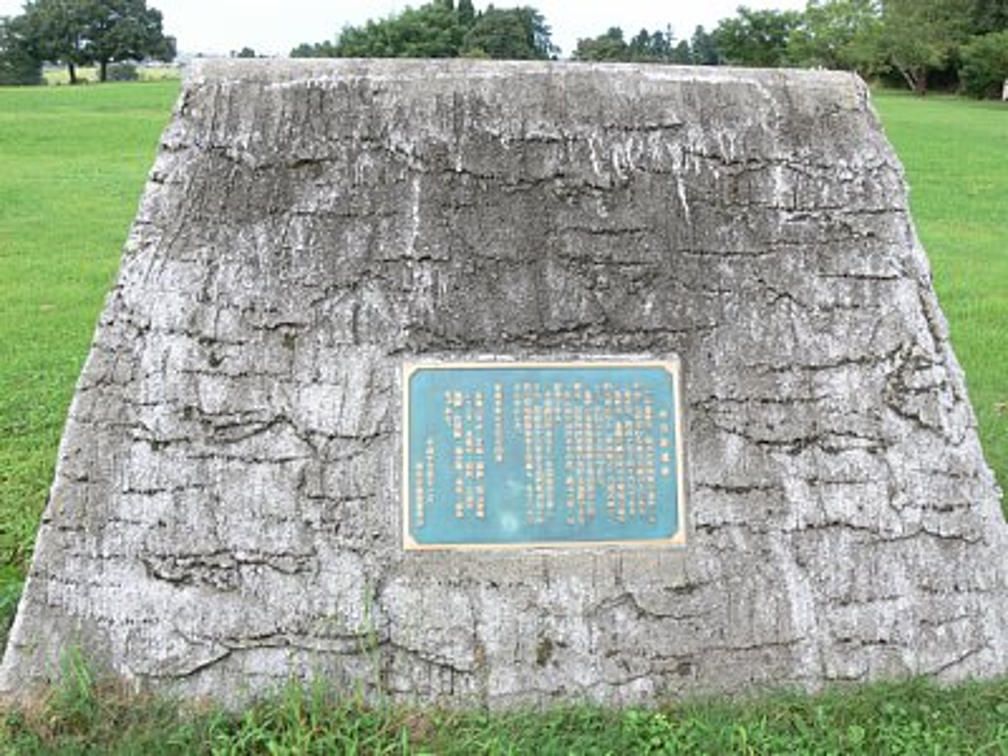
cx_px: 504
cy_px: 378
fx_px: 1019
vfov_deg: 40.7
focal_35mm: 35
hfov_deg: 52.6
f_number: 5
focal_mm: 7.4
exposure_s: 1/125
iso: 80
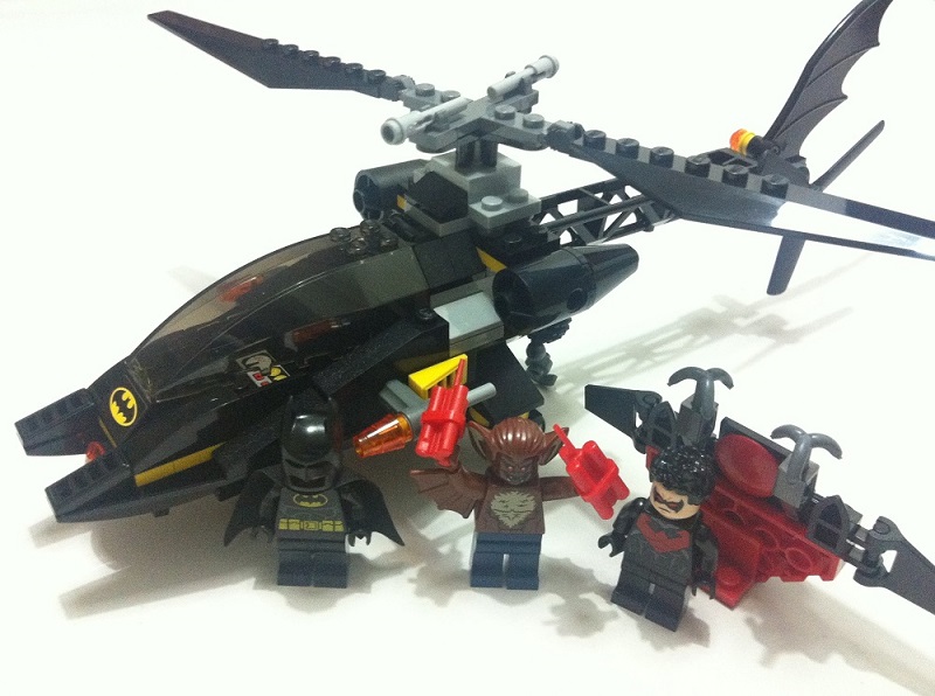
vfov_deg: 40.5
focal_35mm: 35
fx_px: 943
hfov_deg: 52.7
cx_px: 468
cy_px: 348
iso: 400
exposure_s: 1/15
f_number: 2.8
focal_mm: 3.85
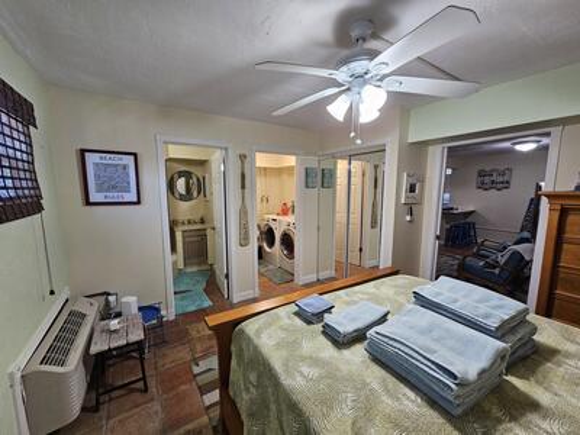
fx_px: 218
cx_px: 290
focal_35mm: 13
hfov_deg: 106.2
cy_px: 218
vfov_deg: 89.9
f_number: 2.2
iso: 200
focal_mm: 2.2
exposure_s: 1/60
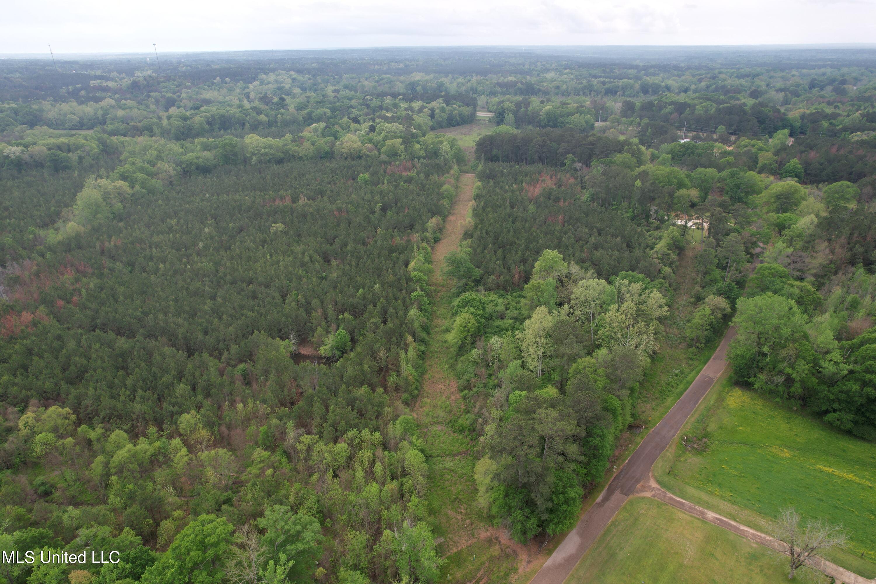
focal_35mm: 22
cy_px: 292
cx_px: 438
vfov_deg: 57.2
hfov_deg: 78.6
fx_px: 535
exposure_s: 1/725
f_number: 2.8
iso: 100
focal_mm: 8.38
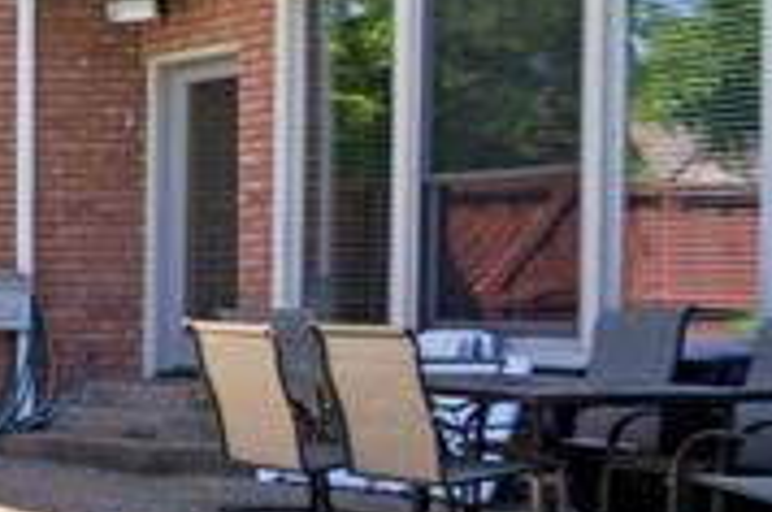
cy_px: 351
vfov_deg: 13.9
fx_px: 2098
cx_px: -1266
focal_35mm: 98
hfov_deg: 13.1
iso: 800
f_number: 7.1
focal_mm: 17
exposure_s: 1/100
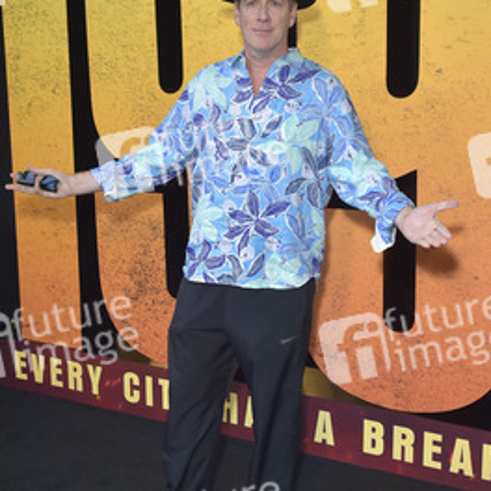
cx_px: 246
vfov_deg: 34.7
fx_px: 786
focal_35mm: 49
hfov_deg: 34.7
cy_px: 247
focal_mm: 38
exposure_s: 1/250
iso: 640
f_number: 6.3
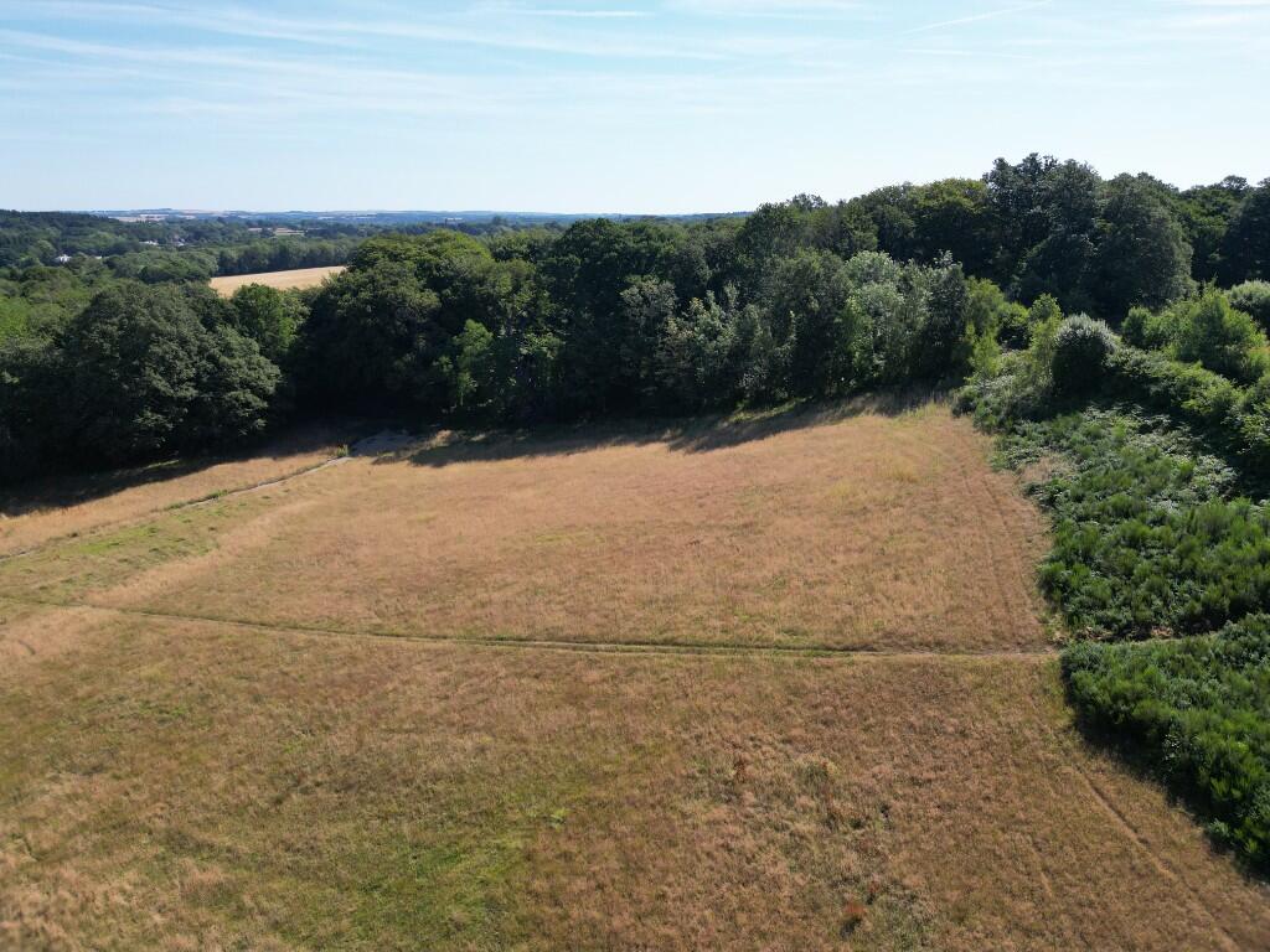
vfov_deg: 56.8
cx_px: 635
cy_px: 476
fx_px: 881
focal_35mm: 24
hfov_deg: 71.6
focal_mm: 6.72
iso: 130
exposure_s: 1/2500
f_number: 1.7
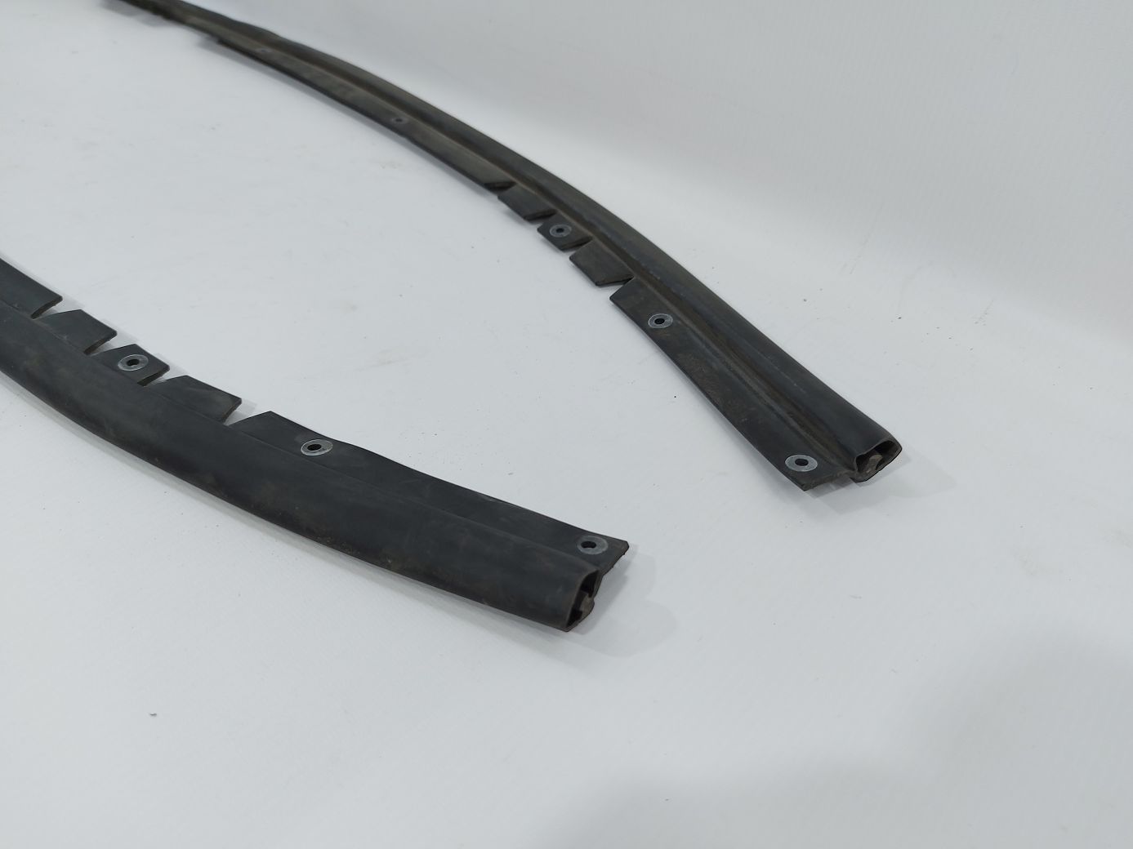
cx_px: 566
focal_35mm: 24
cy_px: 424
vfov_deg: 56.8
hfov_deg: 71.6
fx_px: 785
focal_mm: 5.23
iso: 32
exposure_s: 1/50
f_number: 1.8
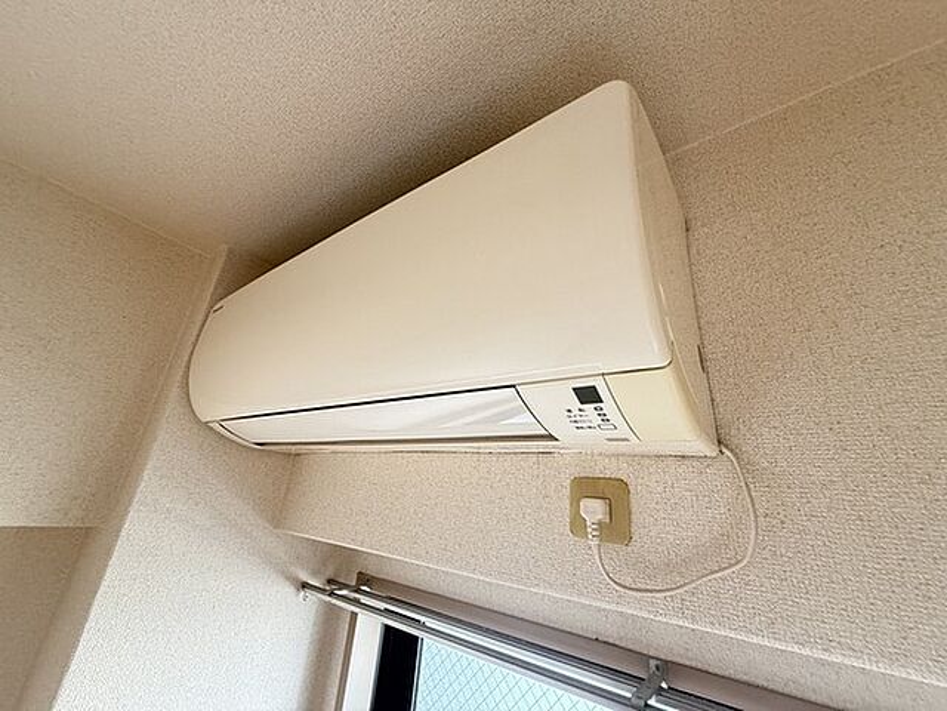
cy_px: 356
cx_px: 474
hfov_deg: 102.1
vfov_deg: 85.7
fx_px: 383
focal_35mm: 14
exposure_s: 1/99
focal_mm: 2.22
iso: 250
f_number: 2.2
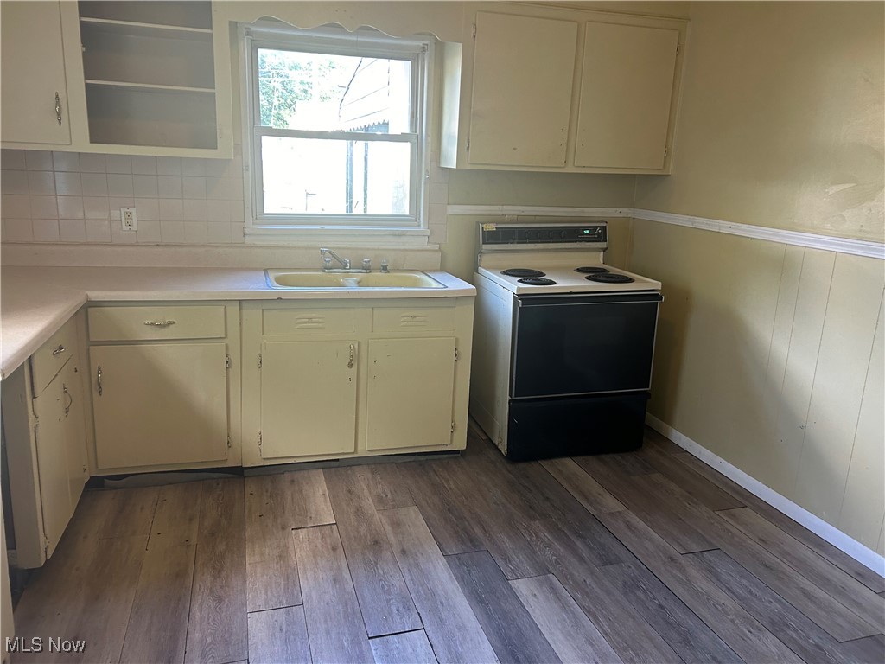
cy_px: 332
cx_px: 442
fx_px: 665
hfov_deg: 67.3
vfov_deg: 53.1
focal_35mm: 26
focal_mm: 5.7
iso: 160
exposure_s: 1/60
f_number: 1.5
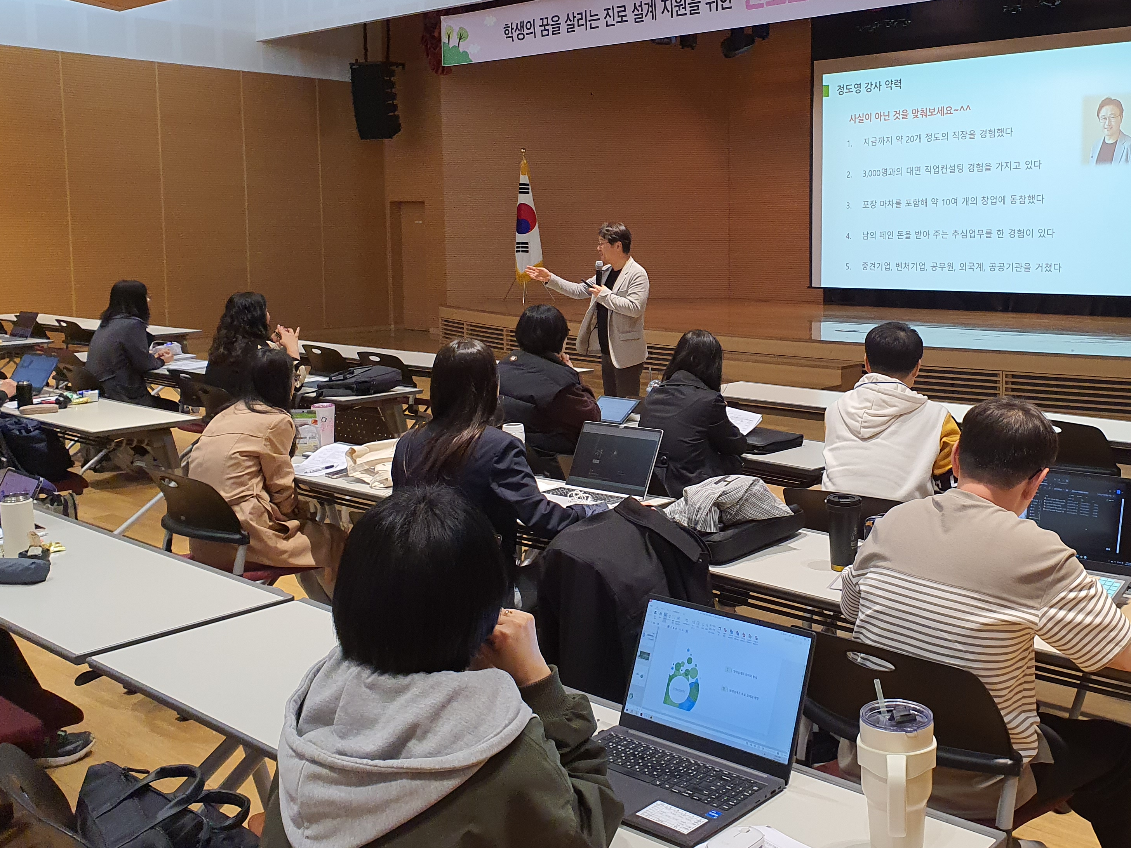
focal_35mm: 36
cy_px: 353
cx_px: 743
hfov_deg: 50.5
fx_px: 1176
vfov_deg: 39.5
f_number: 2.4
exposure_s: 1/120
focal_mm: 4.3
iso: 200
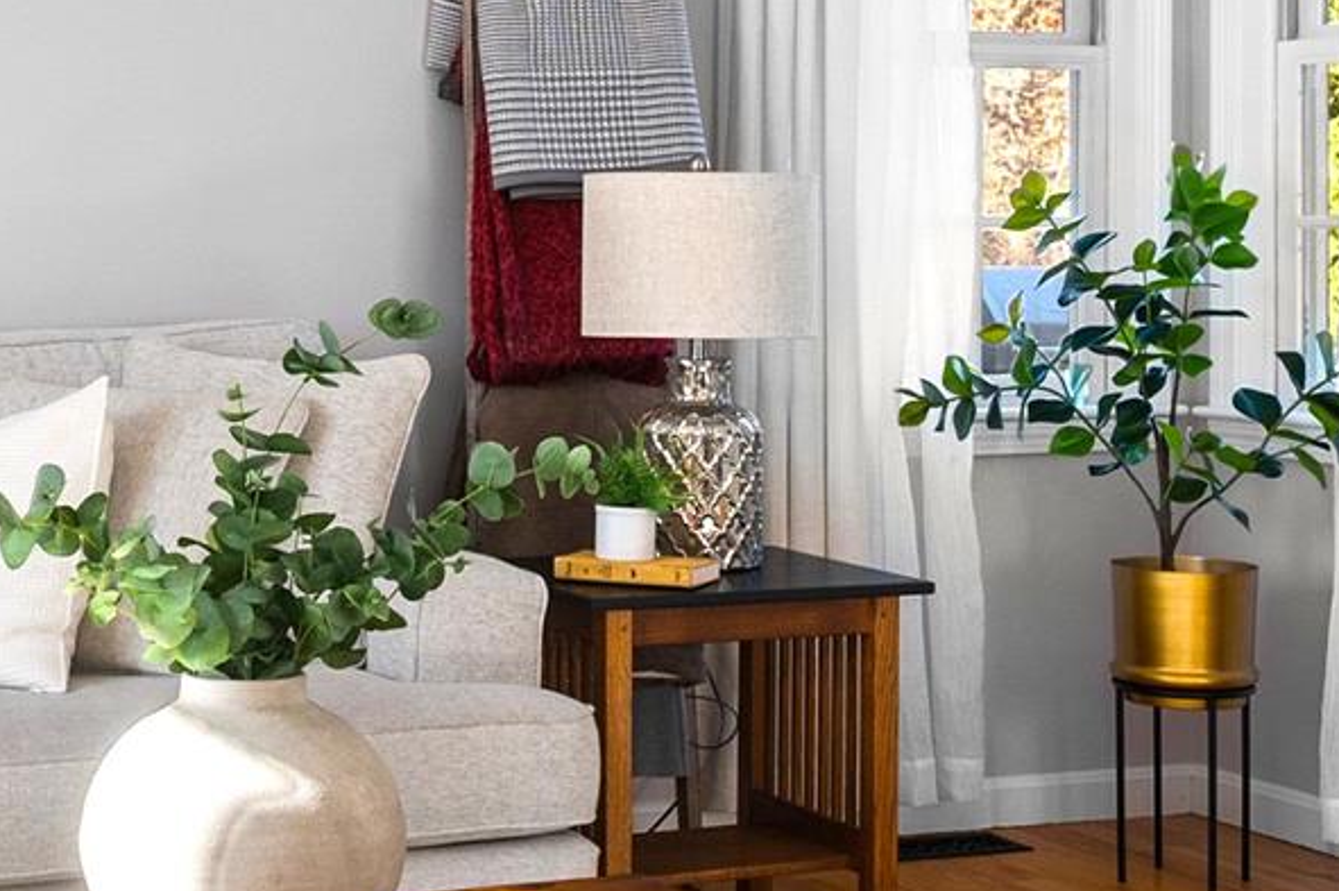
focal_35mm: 78
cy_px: 257
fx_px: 2899
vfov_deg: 17.4
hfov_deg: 25.2
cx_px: 138
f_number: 7.1
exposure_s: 1/2
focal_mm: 15
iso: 250
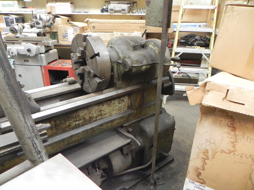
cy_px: 95
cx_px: 127
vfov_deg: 53.1
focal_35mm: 26
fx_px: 191
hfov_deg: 67.3
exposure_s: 1/30
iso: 339
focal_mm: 4.6
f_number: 2.8
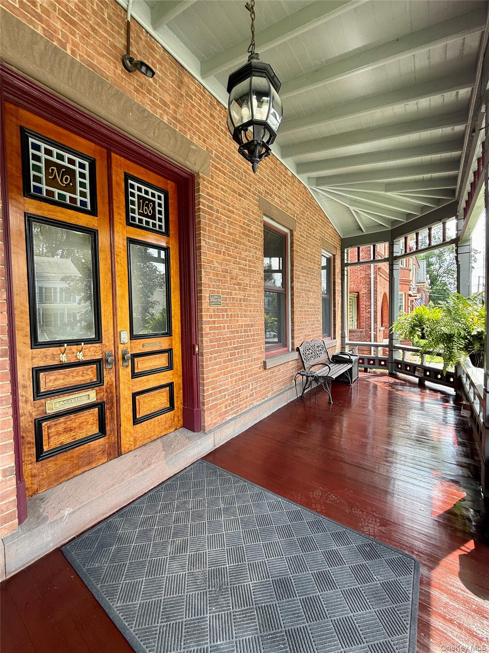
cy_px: 326
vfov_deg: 102.1
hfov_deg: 85.7
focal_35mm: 14
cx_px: 244
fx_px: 264
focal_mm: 2.22
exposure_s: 1/99
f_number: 2.2
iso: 40
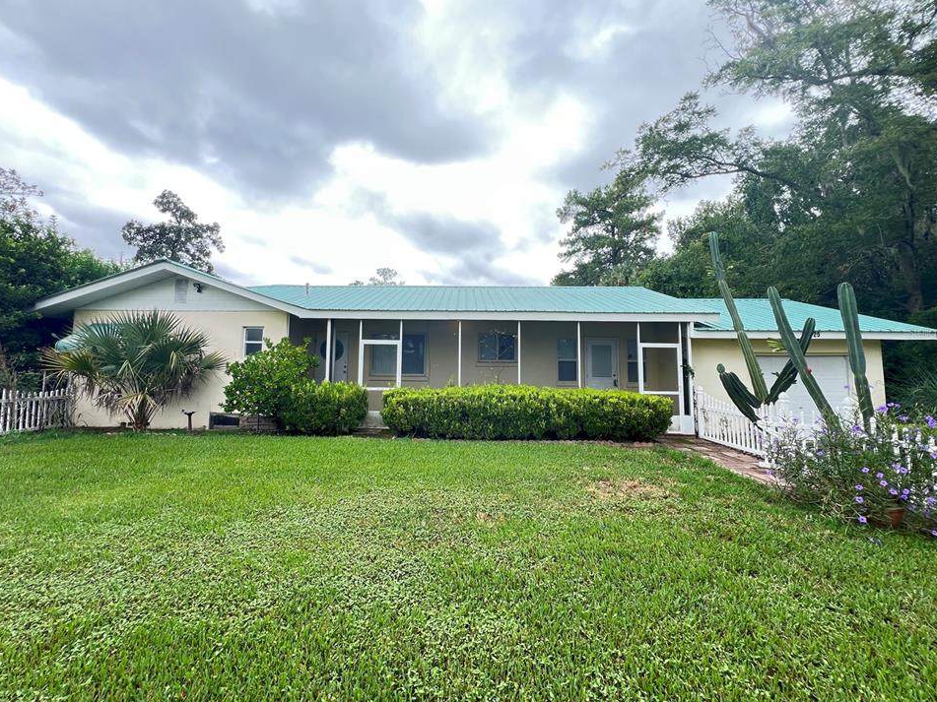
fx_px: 379
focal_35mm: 14
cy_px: 332
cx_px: 462
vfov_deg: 85.6
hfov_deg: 102.1
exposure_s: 1/171
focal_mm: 1.57
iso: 32
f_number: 1.8
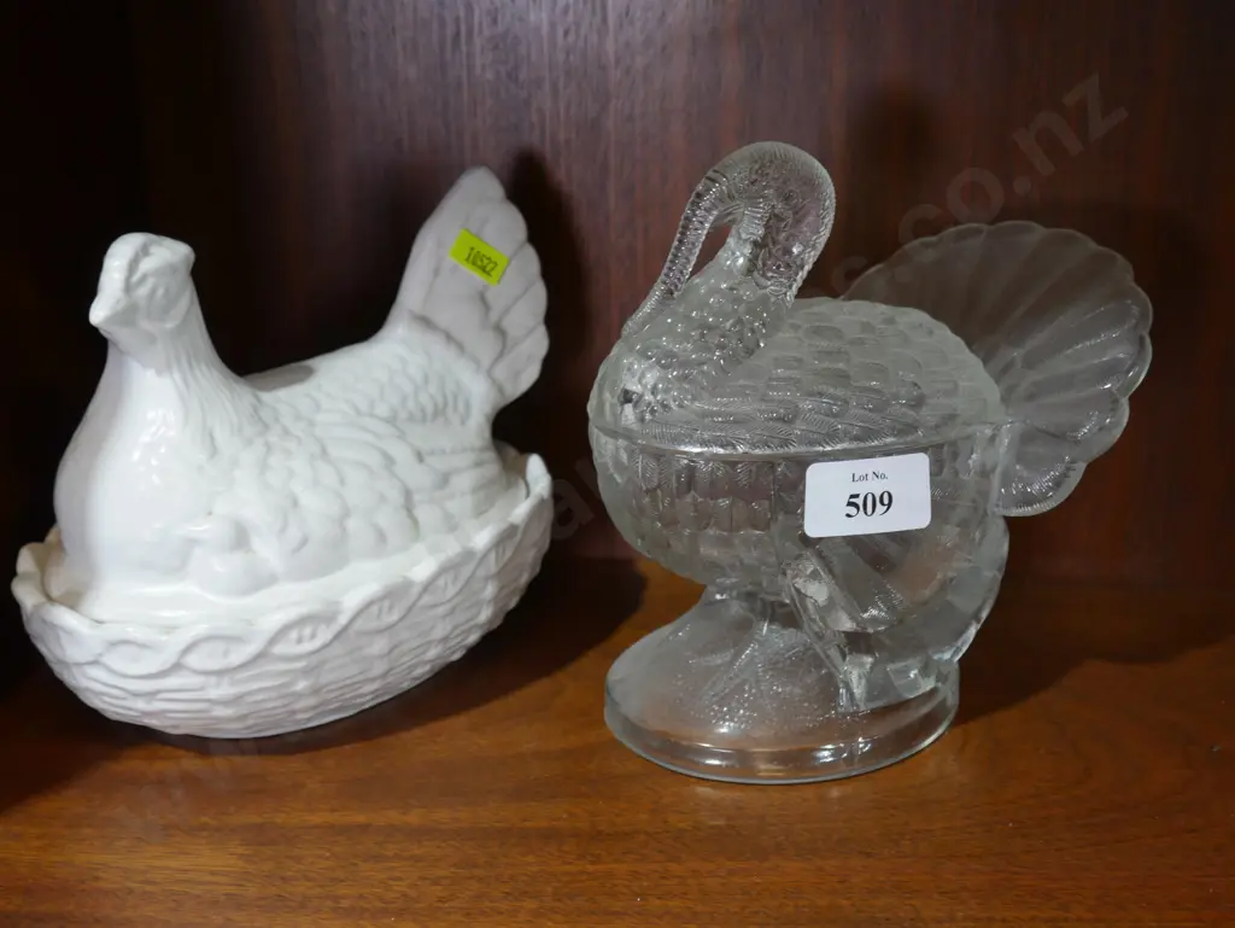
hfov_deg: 41.2
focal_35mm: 46
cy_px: 464
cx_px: 618
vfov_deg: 31.5
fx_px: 1642
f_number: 5.1
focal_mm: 23
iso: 640
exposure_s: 1/60
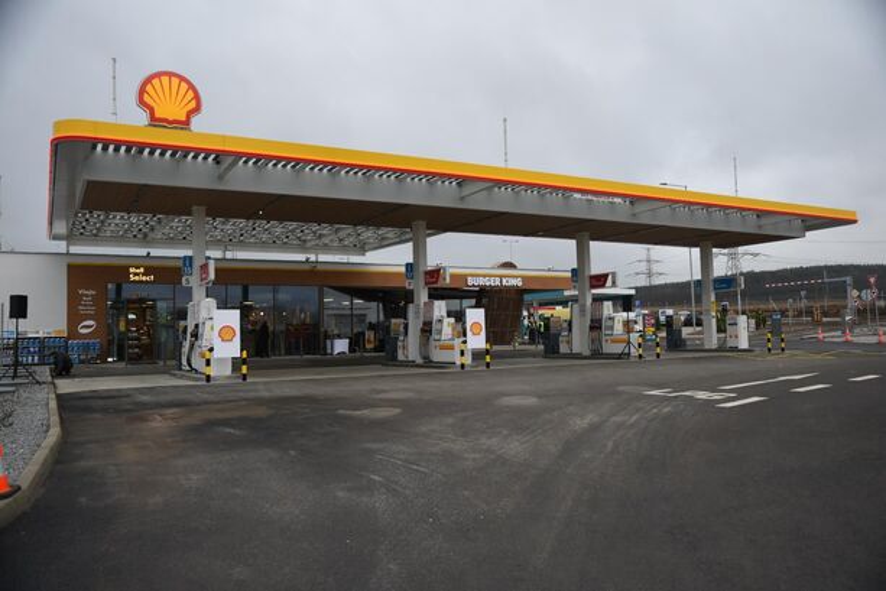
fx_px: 738
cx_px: 443
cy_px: 296
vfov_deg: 43.6
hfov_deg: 61.9
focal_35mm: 30
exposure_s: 1/320
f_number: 2.8
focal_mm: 30
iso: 125
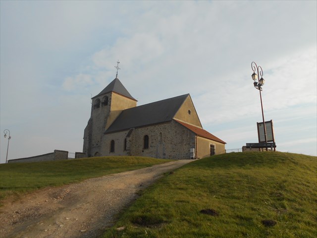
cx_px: 158
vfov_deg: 46.8
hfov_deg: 60.0
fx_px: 275
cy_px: 119
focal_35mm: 30
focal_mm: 5.1
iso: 80
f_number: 3.4
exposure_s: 1/800
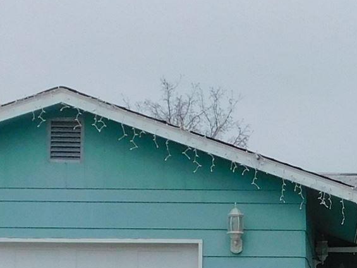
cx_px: 399
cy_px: 276
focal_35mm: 125
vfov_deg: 11.7
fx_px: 1289
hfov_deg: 15.3
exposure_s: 1/640
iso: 125
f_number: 3
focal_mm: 4
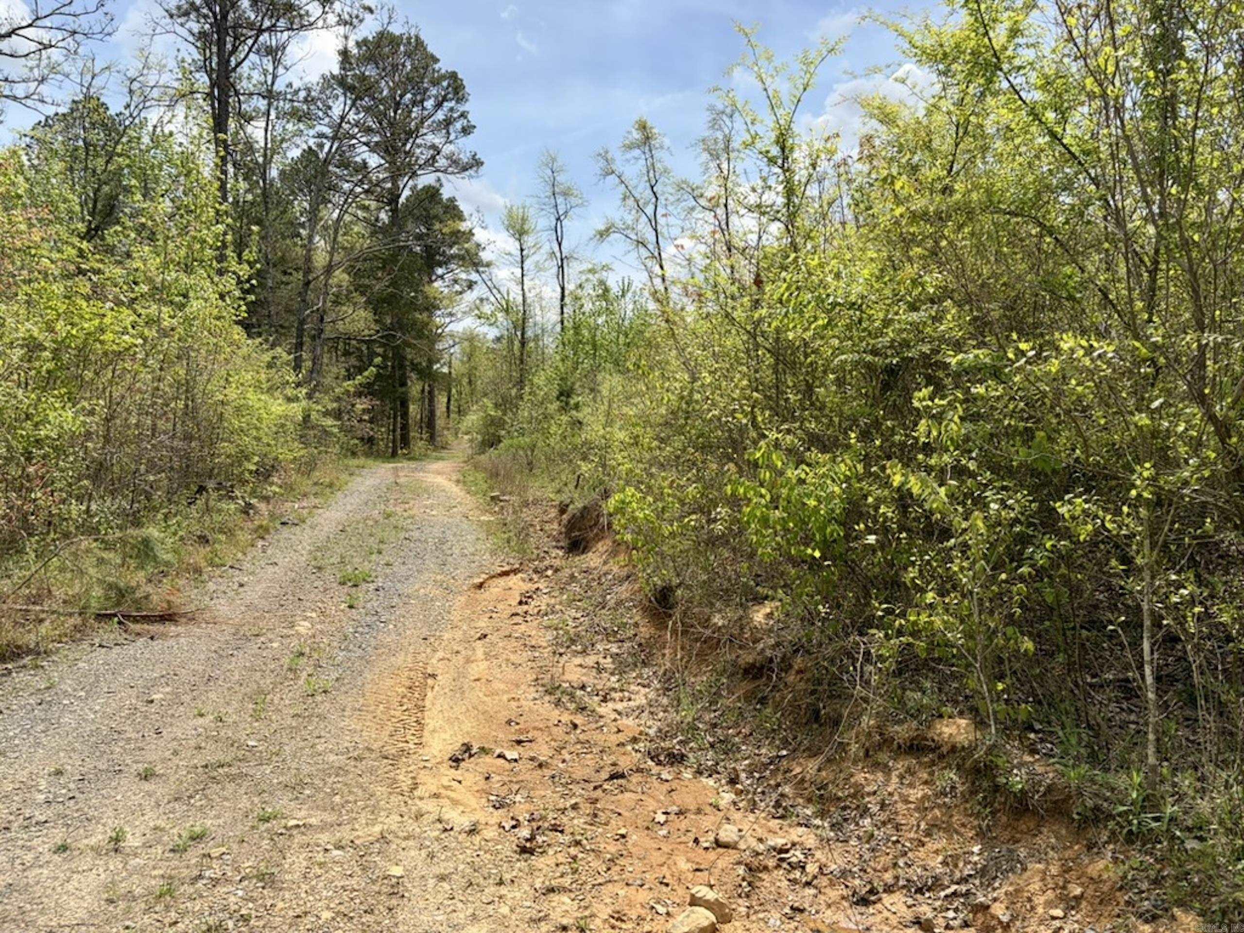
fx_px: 934
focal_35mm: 26
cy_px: 466
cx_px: 622
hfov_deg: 67.3
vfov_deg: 53.1
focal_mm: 5.96
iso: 64
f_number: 1.6
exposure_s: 1/4950
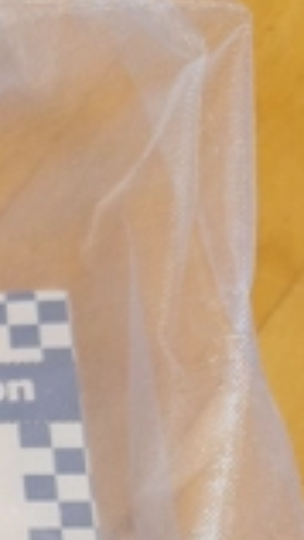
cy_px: 584
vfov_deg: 25.9
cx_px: -280
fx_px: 1088
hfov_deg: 13.8
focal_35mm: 76
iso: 80
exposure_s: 1/100
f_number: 1.8
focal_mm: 5.54
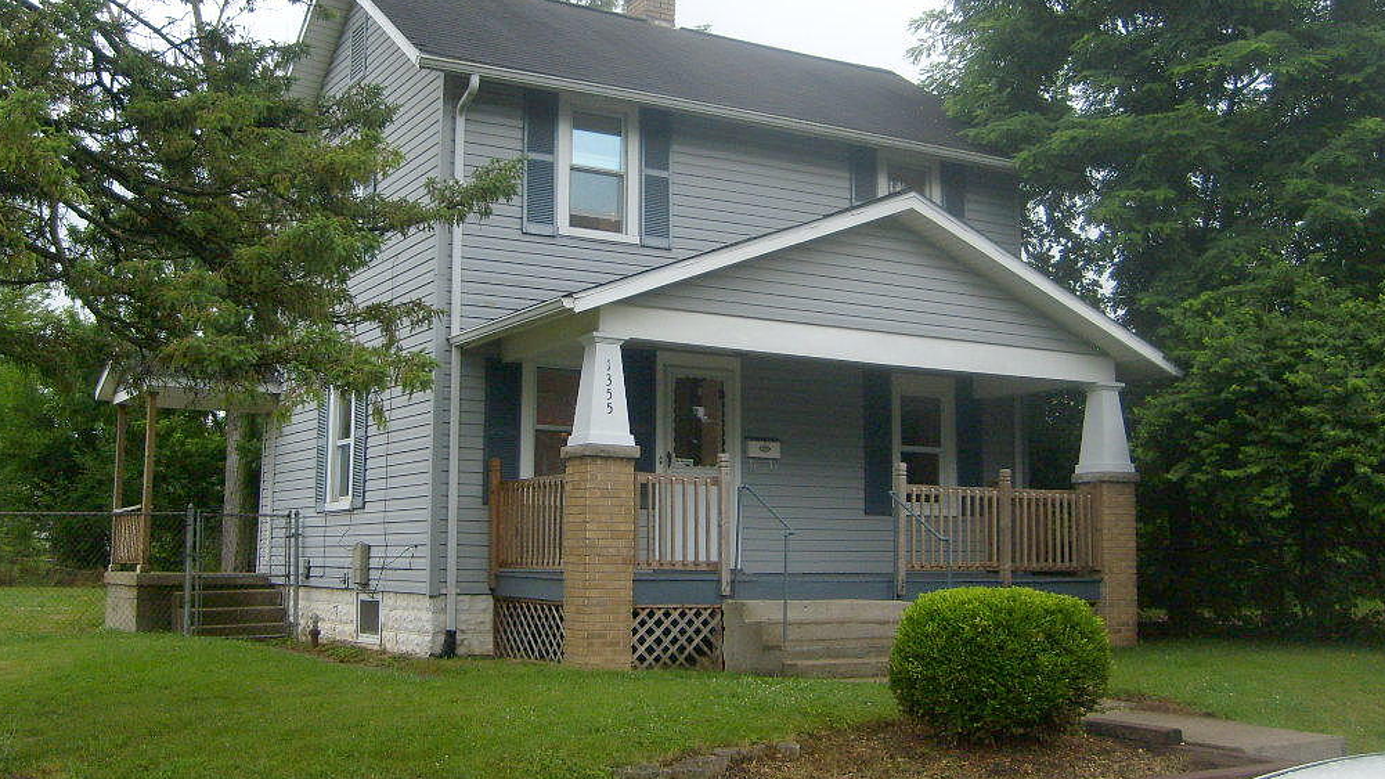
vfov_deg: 30.4
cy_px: 328
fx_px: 1432
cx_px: 681
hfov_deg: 51.6
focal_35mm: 39
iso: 80
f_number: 2.8
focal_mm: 5.8
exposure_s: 1/250
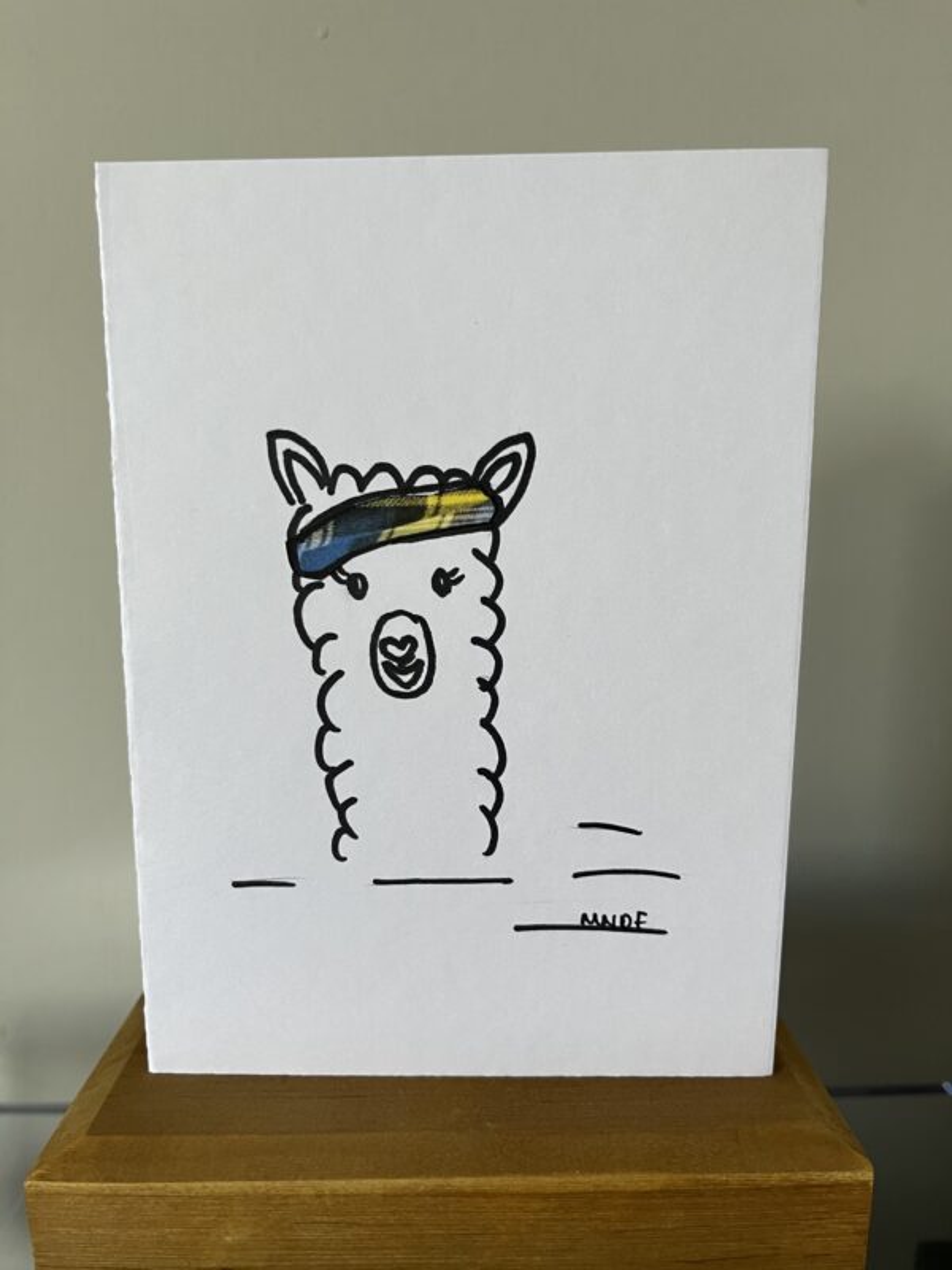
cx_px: 476
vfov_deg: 67.3
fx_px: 953
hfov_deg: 53.1
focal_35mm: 26
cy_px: 635
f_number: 1.6
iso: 125
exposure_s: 1/98
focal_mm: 5.1
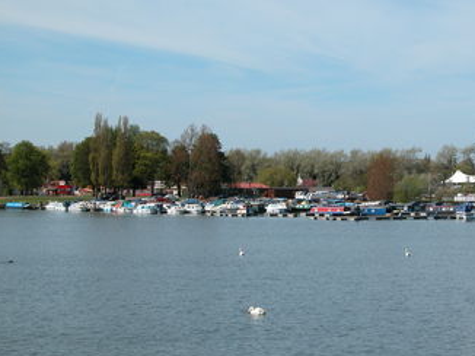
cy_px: 194
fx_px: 1481
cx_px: 286
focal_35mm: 108
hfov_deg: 18.2
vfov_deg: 13.7
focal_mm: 22.3
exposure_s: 1/638
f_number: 5.6
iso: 100
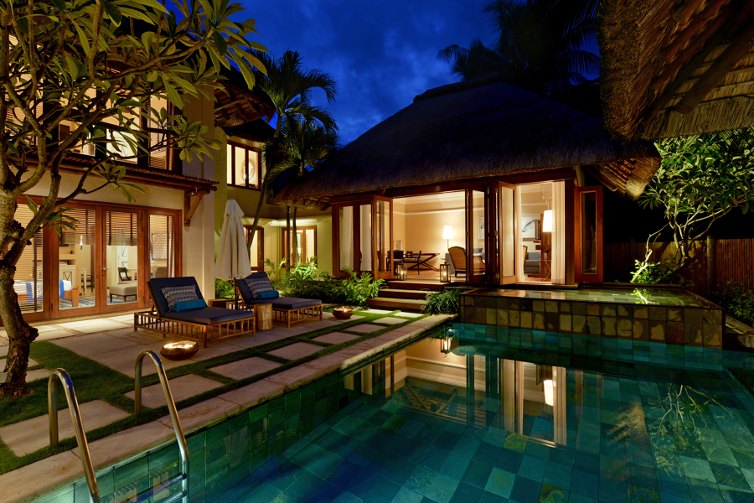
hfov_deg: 93.3
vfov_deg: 70.4
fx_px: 356
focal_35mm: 17
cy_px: 252
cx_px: 377
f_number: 9
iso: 400
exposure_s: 1
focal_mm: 17
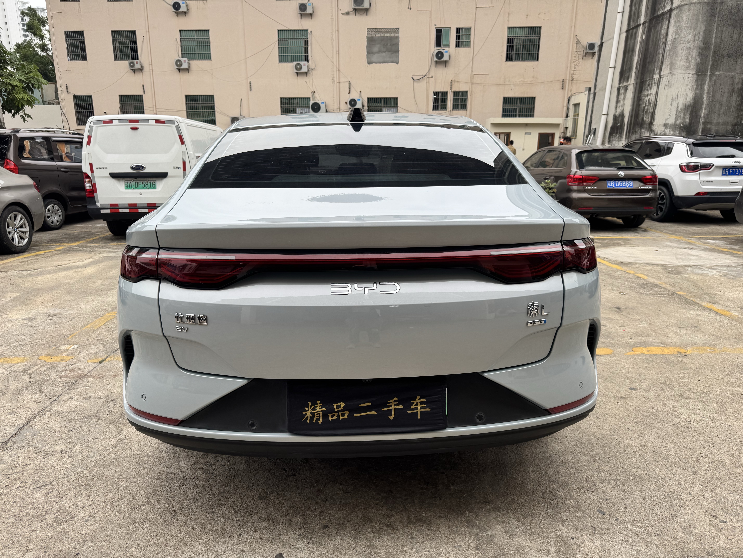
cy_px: 279
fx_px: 515
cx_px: 372
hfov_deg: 71.6
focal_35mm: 24
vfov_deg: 56.8
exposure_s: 1/315
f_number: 1.78
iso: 80
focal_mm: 6.76
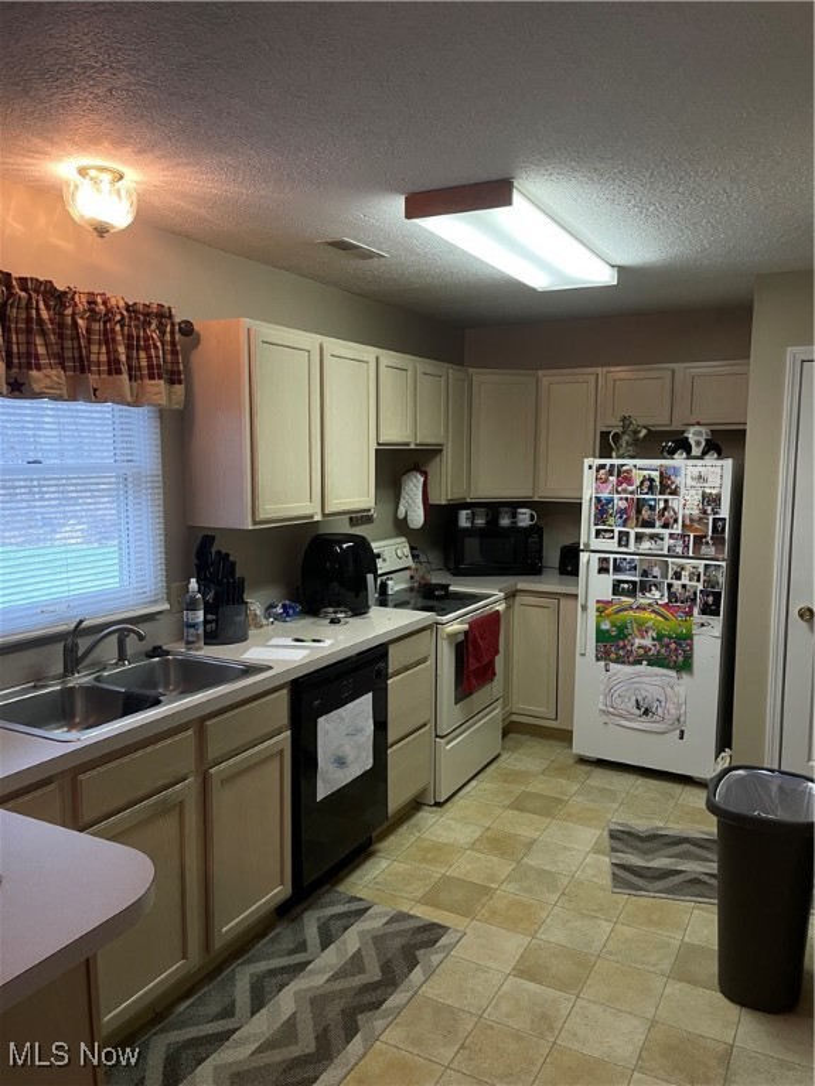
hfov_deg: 53.1
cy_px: 543
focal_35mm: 26
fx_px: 816
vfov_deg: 67.3
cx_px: 408
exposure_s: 1/60
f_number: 1.6
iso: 125
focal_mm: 4.2
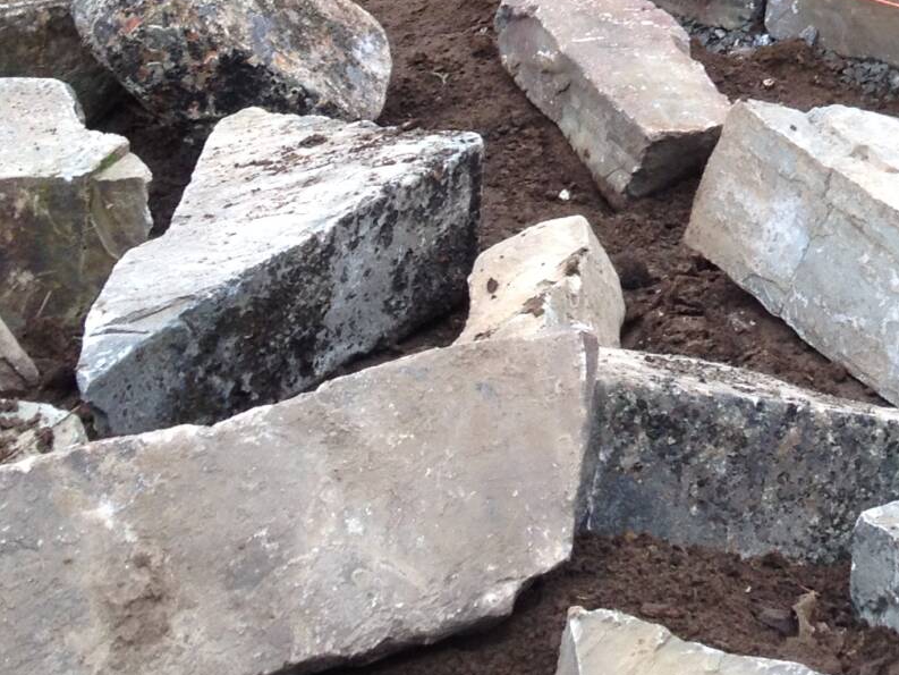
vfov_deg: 12.5
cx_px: 1033
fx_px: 2935
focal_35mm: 113
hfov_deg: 16.8
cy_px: -318
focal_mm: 4.28
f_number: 2.4
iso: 64
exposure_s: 1/120
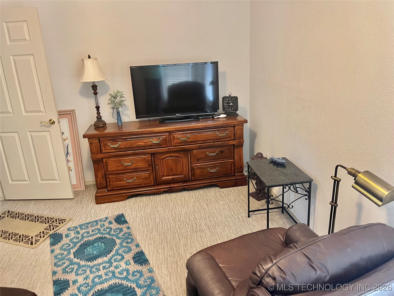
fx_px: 296
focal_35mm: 26
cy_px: 148
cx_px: 197
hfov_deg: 67.3
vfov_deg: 53.1
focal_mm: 5.1
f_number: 1.6
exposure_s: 1/60
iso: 200
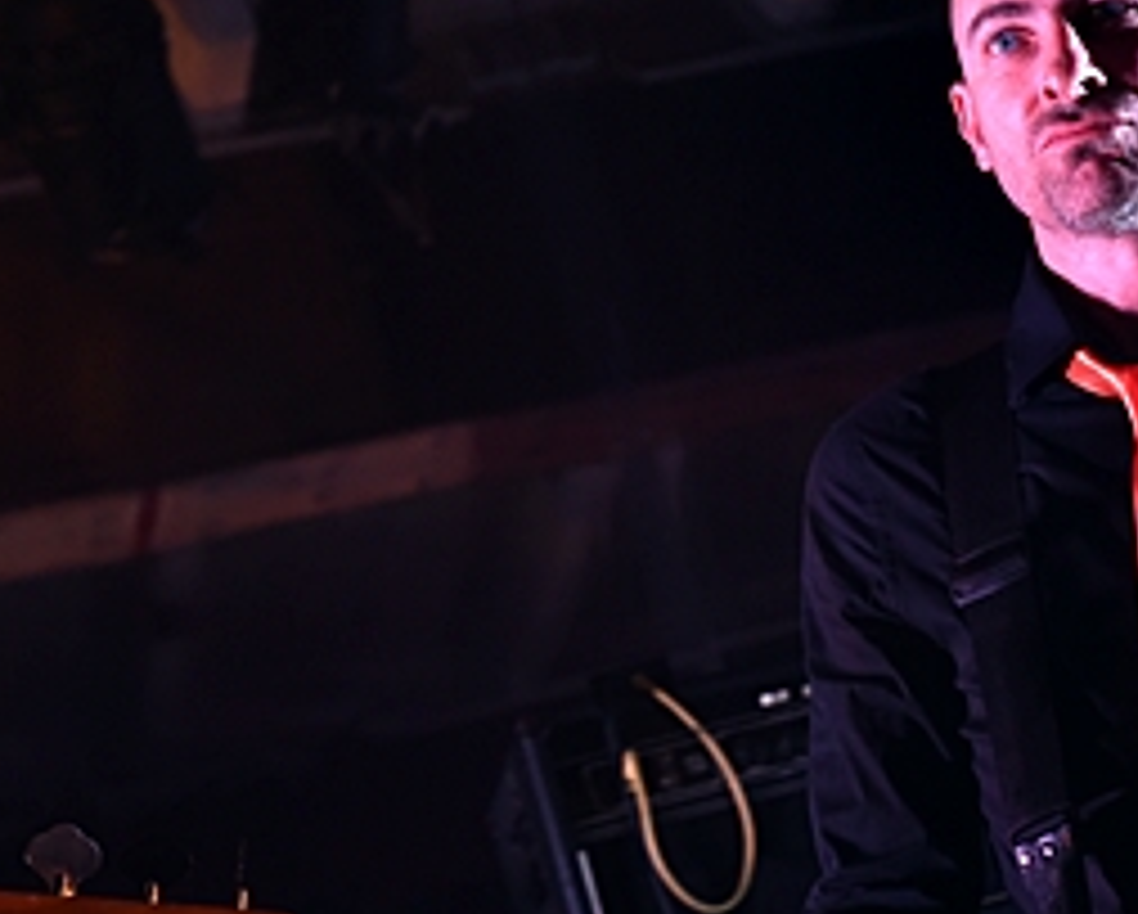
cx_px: 1041
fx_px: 3743
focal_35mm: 111
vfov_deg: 13.9
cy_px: 680
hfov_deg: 17.0
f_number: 4
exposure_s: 1/80
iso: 1250
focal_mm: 50
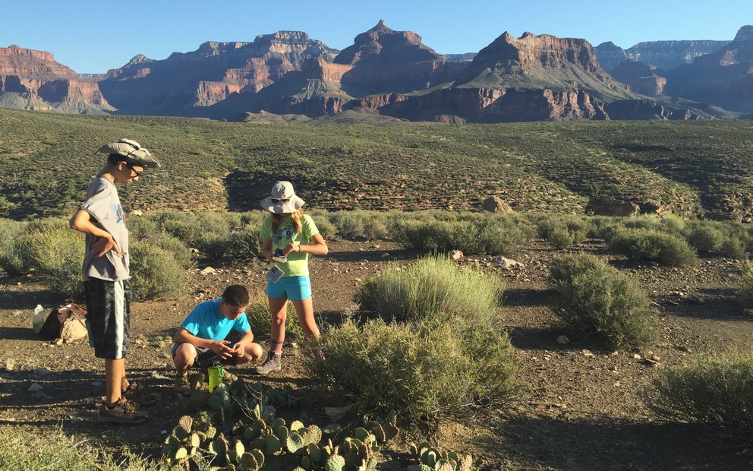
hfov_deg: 61.2
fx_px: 636
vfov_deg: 40.4
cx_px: 376
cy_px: 280
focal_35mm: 31
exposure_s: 1/964
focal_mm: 4.15
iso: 32
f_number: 2.2
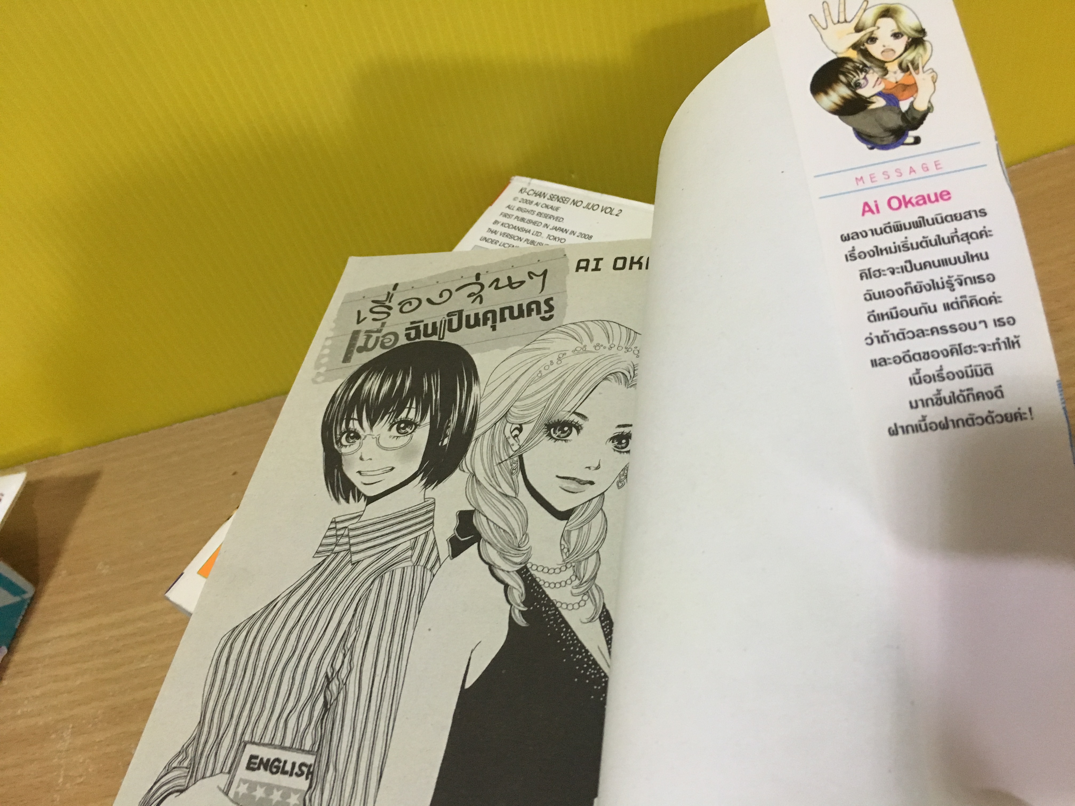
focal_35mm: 29
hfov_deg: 61.7
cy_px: 403
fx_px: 901
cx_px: 538
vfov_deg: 48.2
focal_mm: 4.15
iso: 200
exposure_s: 1/20
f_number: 2.2
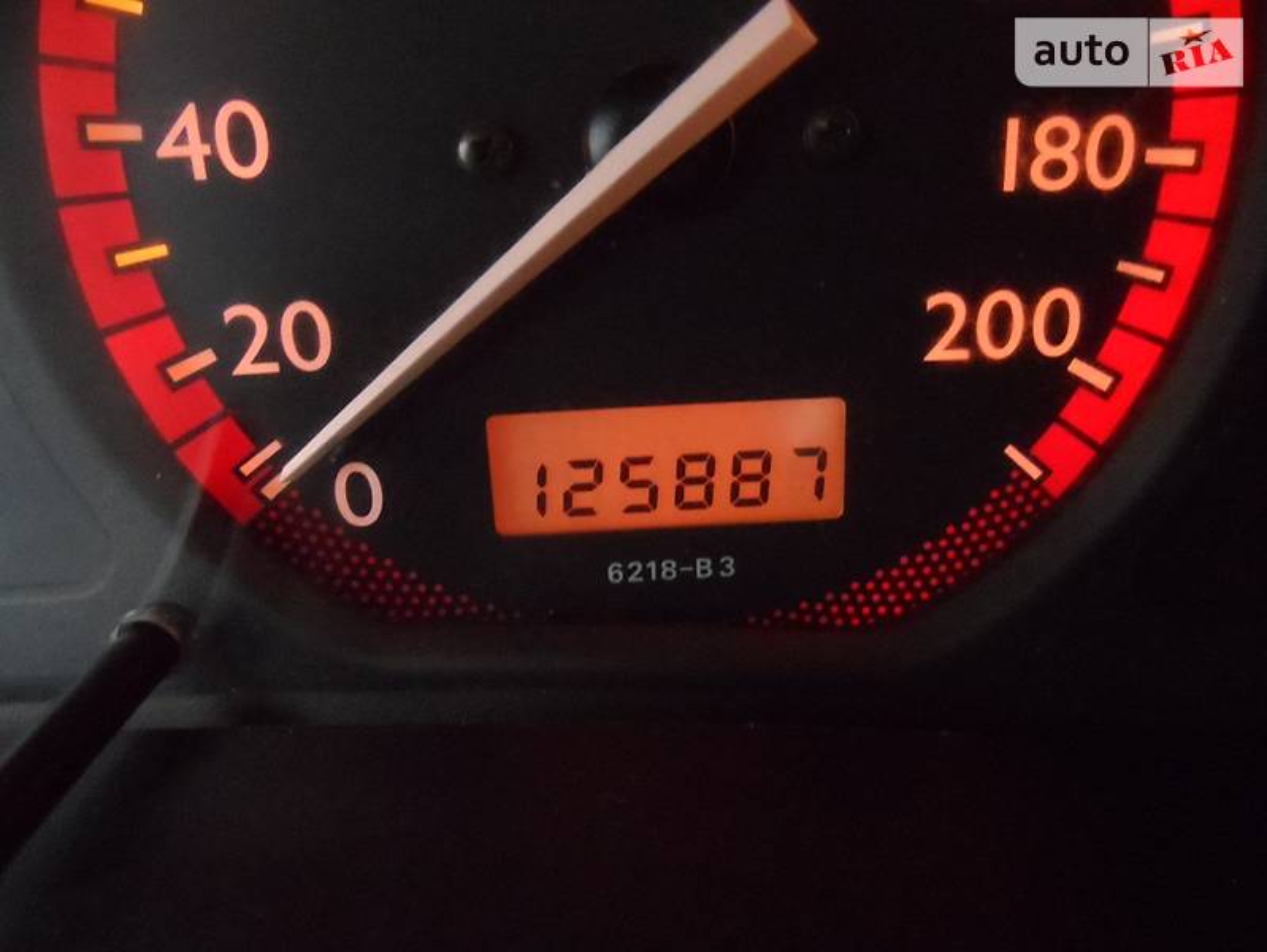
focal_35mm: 24
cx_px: 634
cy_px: 476
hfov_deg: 71.6
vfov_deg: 56.9
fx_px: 879
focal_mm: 4
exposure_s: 1/8
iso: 800
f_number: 3.2
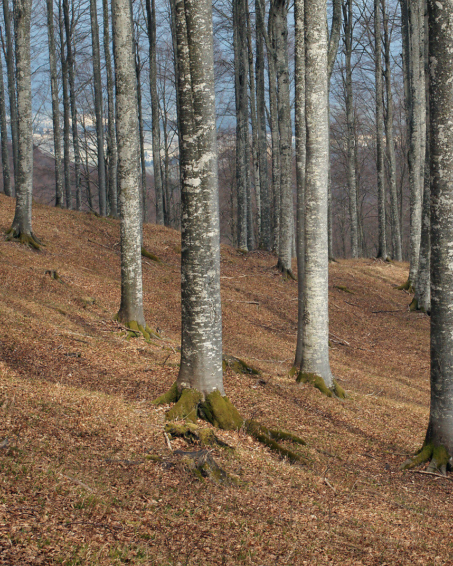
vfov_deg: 22.7
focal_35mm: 84
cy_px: 234
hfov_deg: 18.1
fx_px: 1408
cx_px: 382
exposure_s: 1/250
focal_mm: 40
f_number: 8
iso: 200
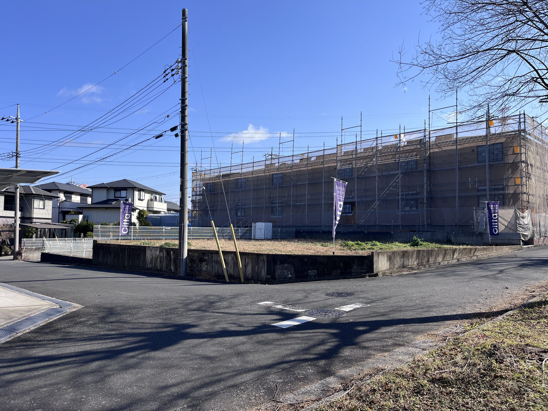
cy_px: 206
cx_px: 274
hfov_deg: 67.3
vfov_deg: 53.1
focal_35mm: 26
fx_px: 412
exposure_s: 1/2899
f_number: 1.6
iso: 50
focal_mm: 5.1
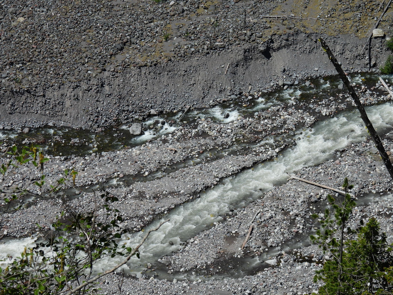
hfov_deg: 9.9
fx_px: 2271
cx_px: 196
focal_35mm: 200
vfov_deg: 7.4
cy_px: 148
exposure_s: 1/1250
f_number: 4.5
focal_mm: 35.7
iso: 100
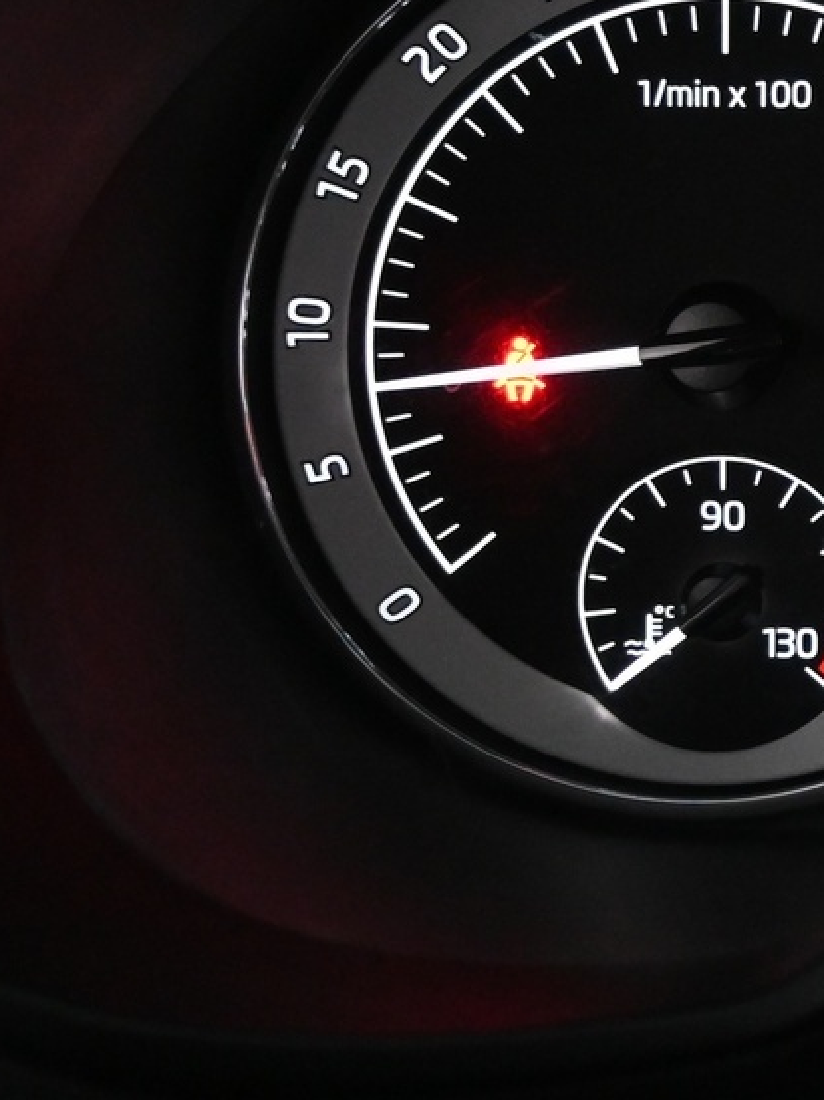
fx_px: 2881
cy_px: 298
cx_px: 1459
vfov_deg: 21.5
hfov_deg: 14.4
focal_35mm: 91
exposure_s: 1/30
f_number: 4
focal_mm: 21.5
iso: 3200
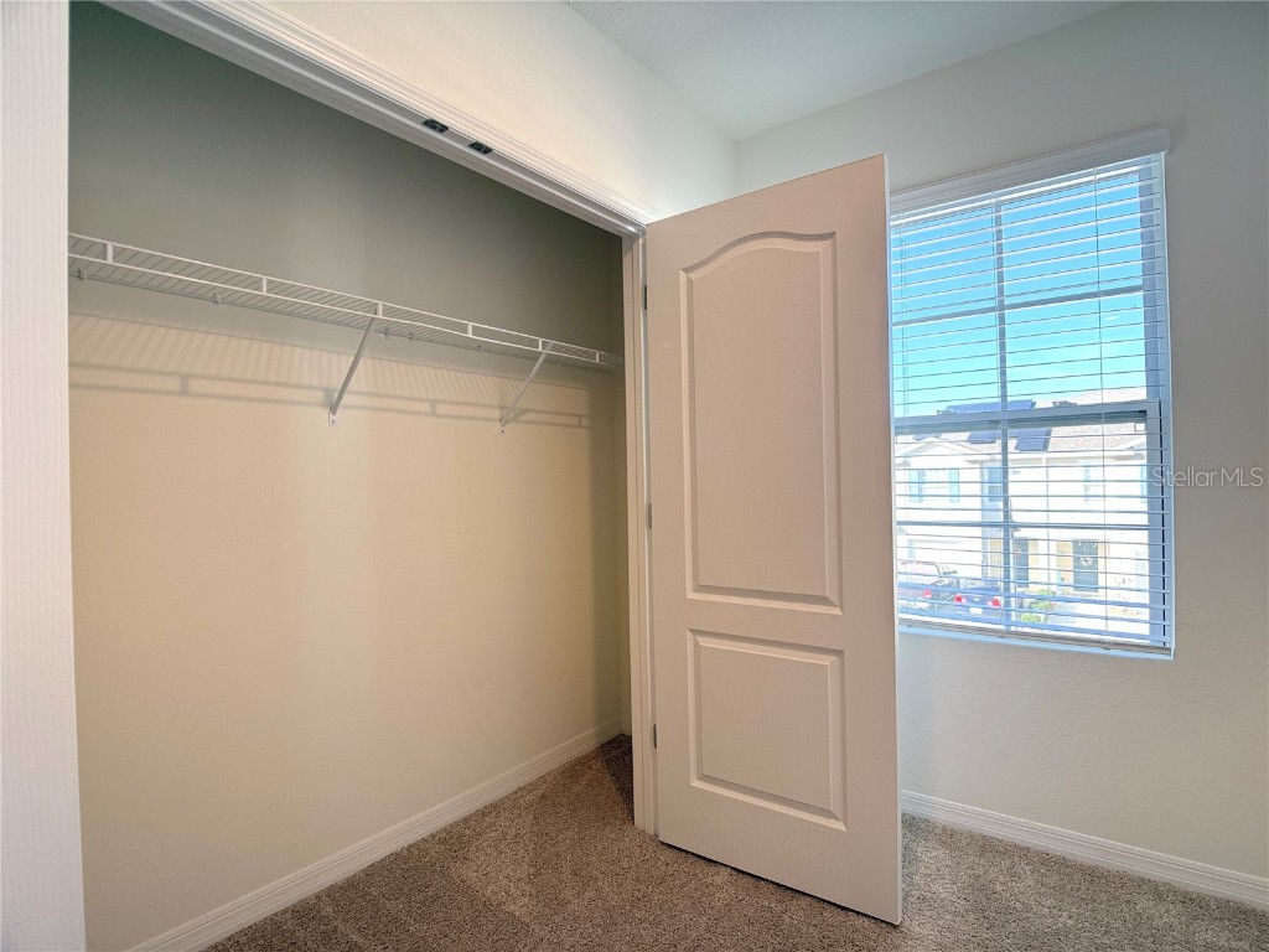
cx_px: 634
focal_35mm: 24
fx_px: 880
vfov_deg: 56.8
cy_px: 476
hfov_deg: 71.6
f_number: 1.78
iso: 100
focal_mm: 6.76
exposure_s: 1/224
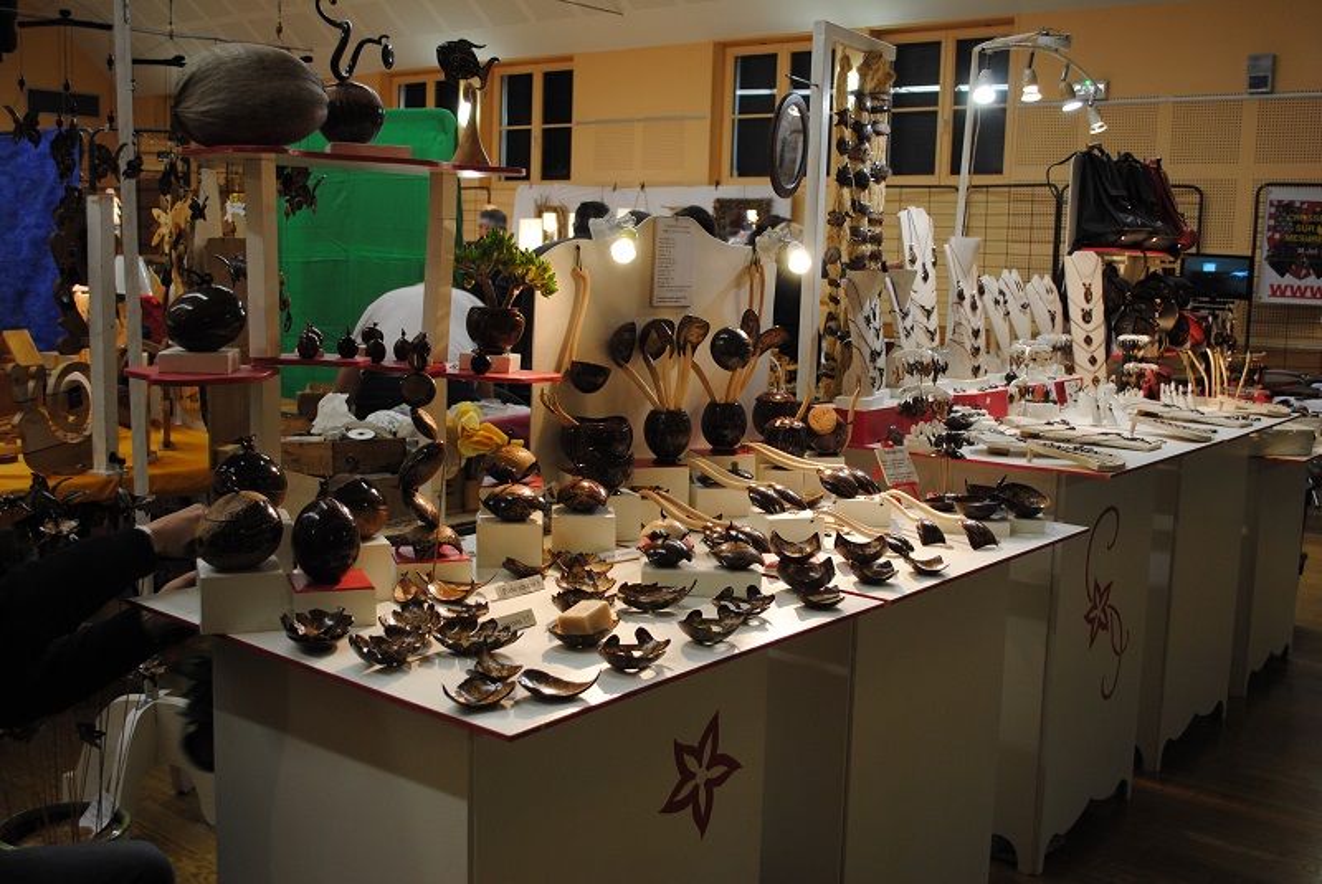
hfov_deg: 53.1
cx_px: 661
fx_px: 1323
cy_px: 442
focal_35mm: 36
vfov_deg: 36.9
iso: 280
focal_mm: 24
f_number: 4
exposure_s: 1/30
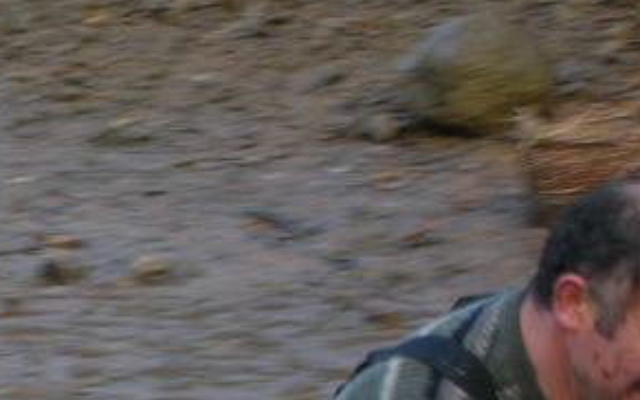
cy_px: 382
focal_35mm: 212
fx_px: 3698
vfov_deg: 6.2
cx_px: -59
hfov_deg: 9.8
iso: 56
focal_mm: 15.2
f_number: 4.5
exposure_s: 1/30
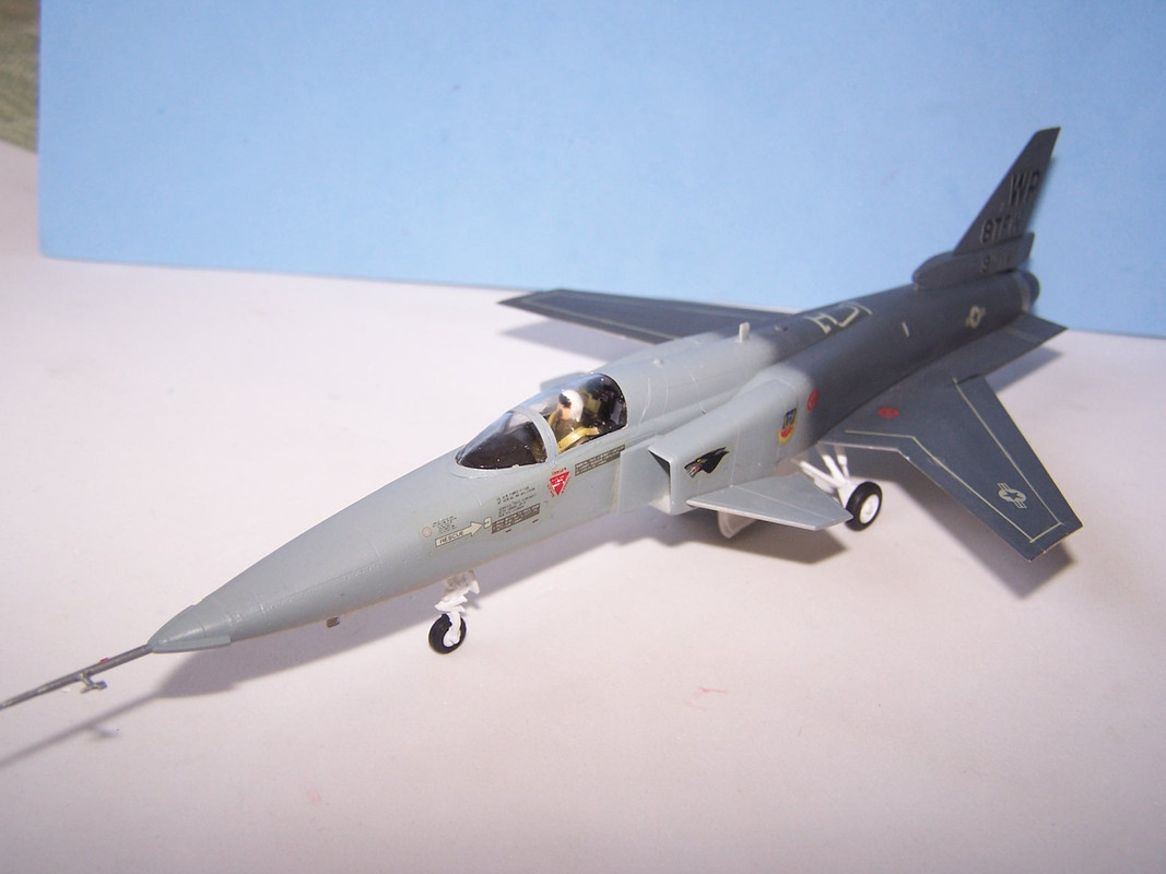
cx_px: 583
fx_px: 1280
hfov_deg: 49.0
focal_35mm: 38
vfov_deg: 37.7
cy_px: 437
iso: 80
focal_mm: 6.3
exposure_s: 1/60
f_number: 2.8
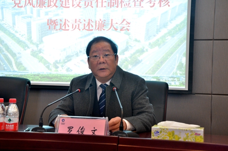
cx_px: 114
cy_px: 76
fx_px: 427
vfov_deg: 20.1
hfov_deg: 29.9
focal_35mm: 68
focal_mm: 45
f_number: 6.3
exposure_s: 1/60
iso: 2000
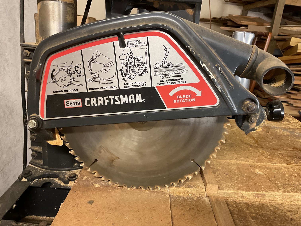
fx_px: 252
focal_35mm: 29
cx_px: 150
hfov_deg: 61.7
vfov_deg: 48.2
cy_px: 113
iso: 200
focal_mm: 3
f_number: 1.8
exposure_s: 1/40
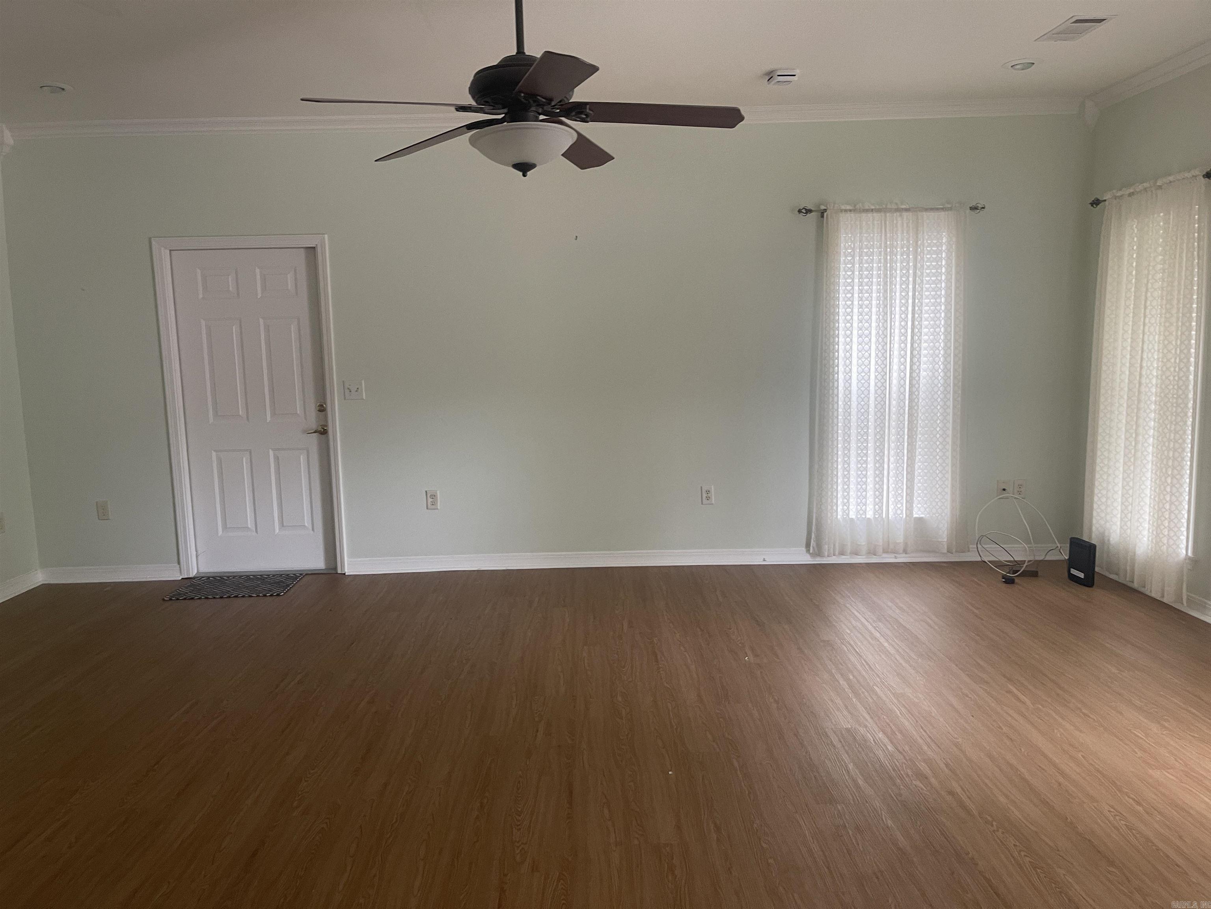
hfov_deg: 69.4
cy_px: 454
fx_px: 875
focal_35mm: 25
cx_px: 606
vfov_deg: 54.9
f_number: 1.6
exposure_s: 1/60
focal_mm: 5.1
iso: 160
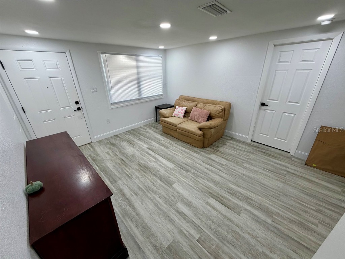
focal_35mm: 14
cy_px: 130
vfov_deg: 85.7
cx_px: 172
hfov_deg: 102.1
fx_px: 140
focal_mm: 2.22
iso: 125
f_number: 2.2
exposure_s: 1/120
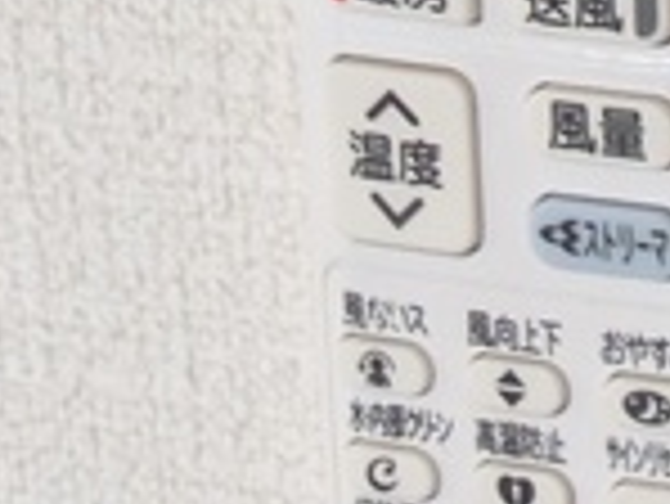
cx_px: 1686
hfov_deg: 5.8
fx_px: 6354
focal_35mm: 328
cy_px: 328
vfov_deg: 4.5
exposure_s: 1/60
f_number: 1.89
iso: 220
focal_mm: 5.43
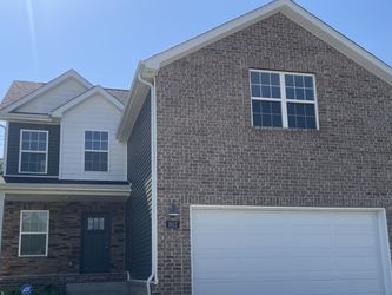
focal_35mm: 39
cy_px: 186
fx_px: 442
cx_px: 191
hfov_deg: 47.8
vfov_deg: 36.6
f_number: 1.6
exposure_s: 1/3610
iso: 32
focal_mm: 4.2
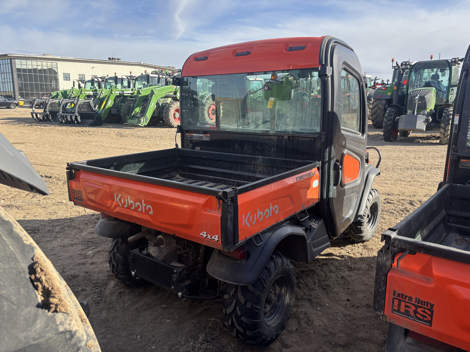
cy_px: 176
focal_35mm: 26
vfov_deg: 53.1
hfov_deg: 67.3
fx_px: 353
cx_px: 235
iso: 50
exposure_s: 1/1068
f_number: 1.6
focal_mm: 5.96
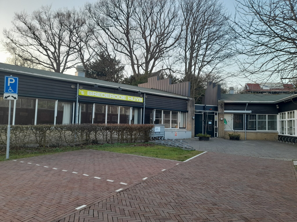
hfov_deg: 69.4
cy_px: 111
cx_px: 148
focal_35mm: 25
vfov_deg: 54.9
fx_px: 214
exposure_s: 1/60
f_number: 2
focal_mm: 4.6
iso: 25
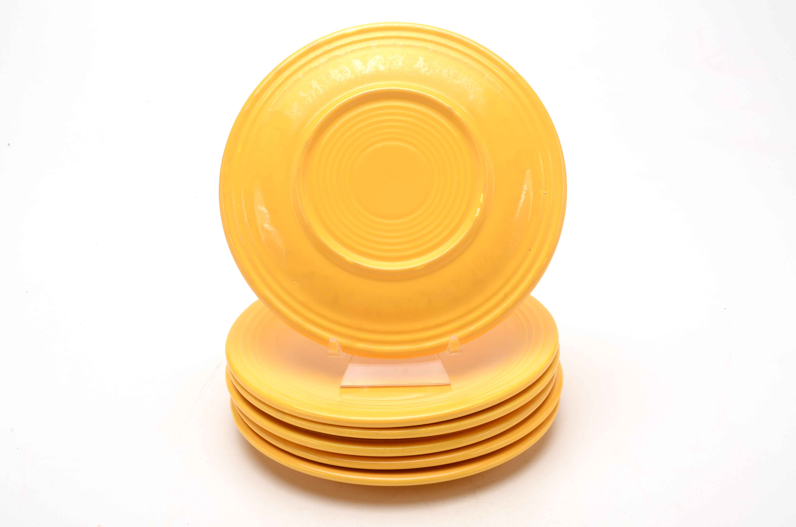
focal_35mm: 51
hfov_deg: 39.0
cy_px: 264
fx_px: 1125
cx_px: 398
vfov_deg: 26.4
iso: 100
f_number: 25
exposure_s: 1/160
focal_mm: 34
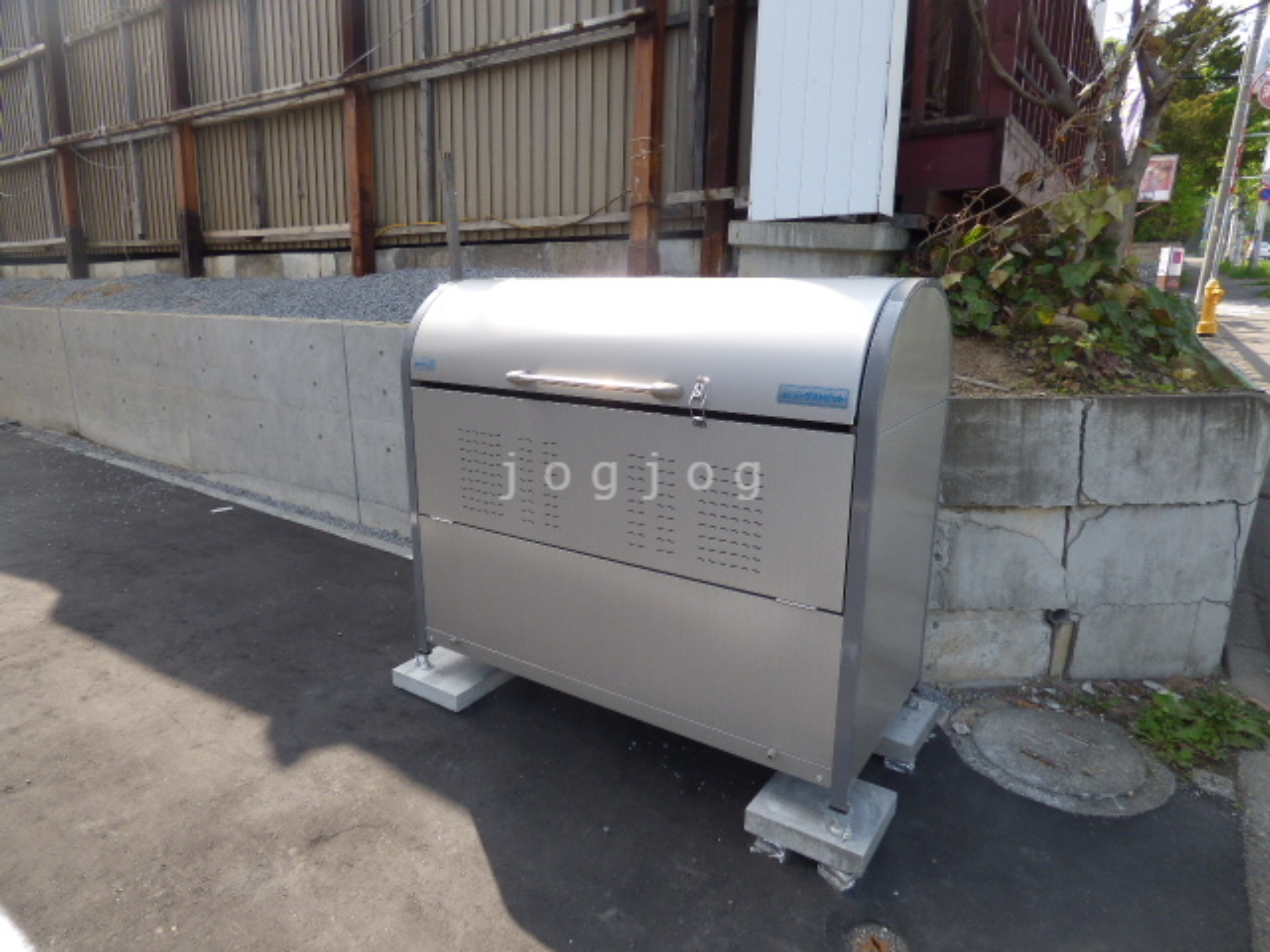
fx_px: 734
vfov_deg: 66.0
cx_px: 635
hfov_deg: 81.7
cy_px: 476
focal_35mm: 20
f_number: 2.8
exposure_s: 1/500
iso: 100
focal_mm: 3.58
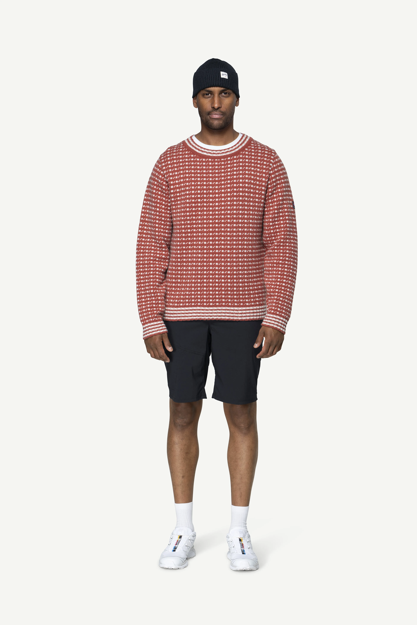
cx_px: 208
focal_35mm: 70
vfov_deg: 28.8
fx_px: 1216
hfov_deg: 19.5
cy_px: 312
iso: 100
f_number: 5.6
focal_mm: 70
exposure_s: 1/50
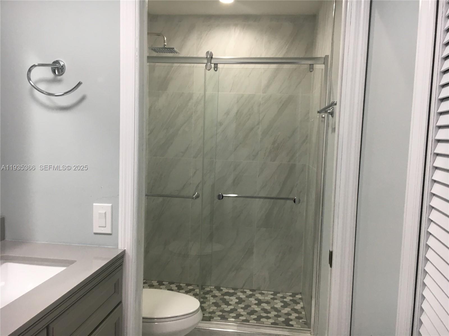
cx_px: 224
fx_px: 376
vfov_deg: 48.2
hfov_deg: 61.7
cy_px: 168
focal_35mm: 29
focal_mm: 4.15
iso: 32
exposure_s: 1/30
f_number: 2.2
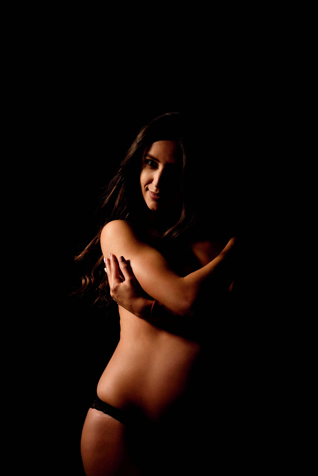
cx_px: 159
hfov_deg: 19.5
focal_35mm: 70
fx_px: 927
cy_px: 238
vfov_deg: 28.8
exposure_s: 1/200
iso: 200
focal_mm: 70
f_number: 10
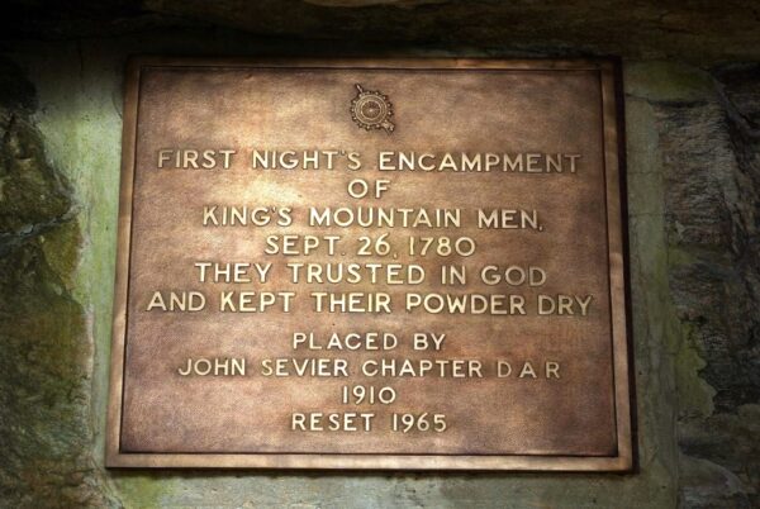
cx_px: 380
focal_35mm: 72
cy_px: 254
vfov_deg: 19.0
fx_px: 1522
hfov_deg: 28.0
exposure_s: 1/180
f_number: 8
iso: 100
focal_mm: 47.5
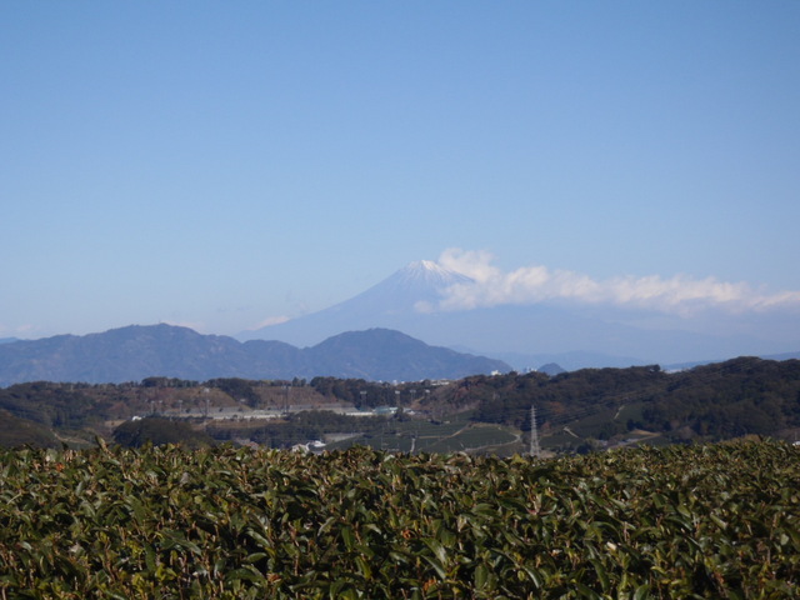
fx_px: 2727
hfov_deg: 16.7
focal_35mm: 118
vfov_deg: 12.6
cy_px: 300
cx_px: 400
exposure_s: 1/500
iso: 80
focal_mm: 21.22
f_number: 5.5
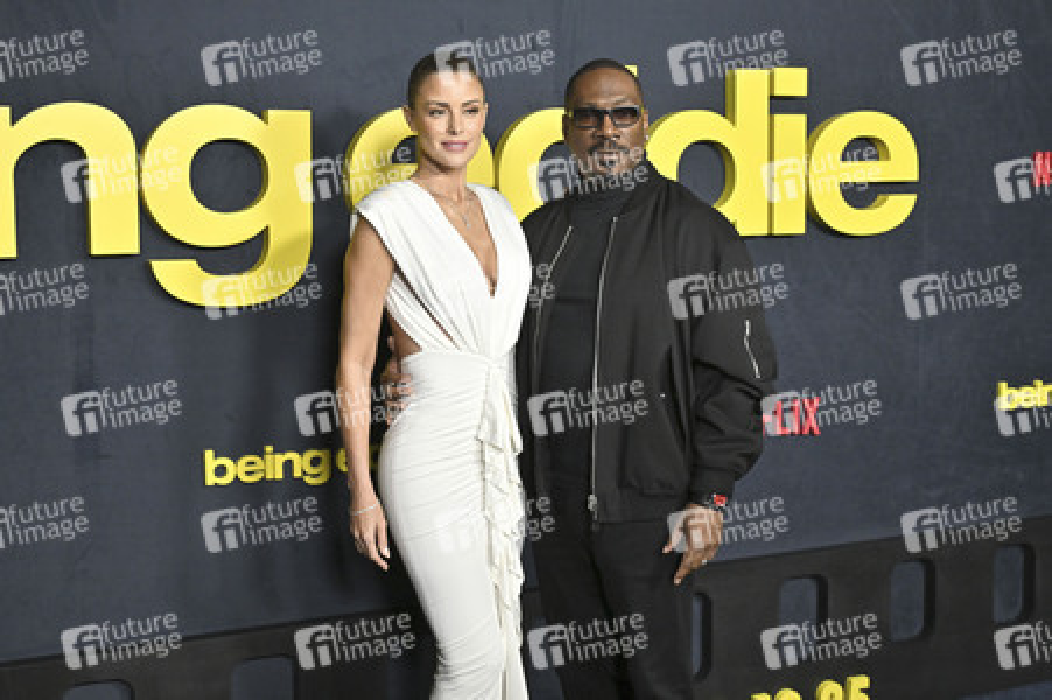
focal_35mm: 46
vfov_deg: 29.2
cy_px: 350
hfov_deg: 42.8
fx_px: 1343
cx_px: 526
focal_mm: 46
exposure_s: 1/320
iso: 2500
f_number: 5.6
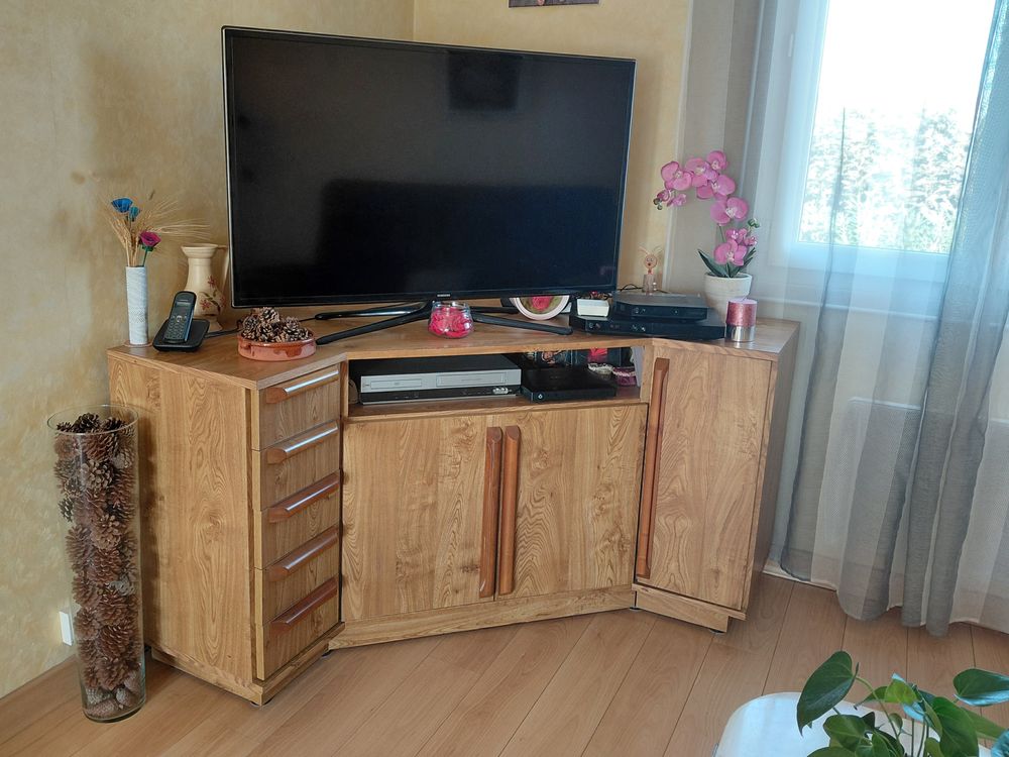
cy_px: 378
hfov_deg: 69.4
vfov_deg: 54.9
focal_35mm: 25
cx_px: 504
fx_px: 729
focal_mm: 4.69
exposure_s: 1/50.3
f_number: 1.8
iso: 160
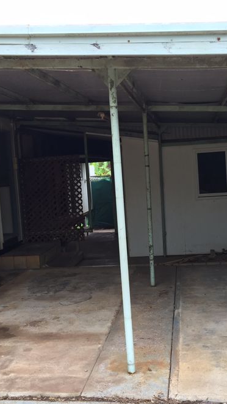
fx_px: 460
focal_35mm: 43
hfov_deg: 27.7
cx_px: 129
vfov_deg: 47.4
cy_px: 204
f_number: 2.2
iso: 50
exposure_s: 1/100
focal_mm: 4.15
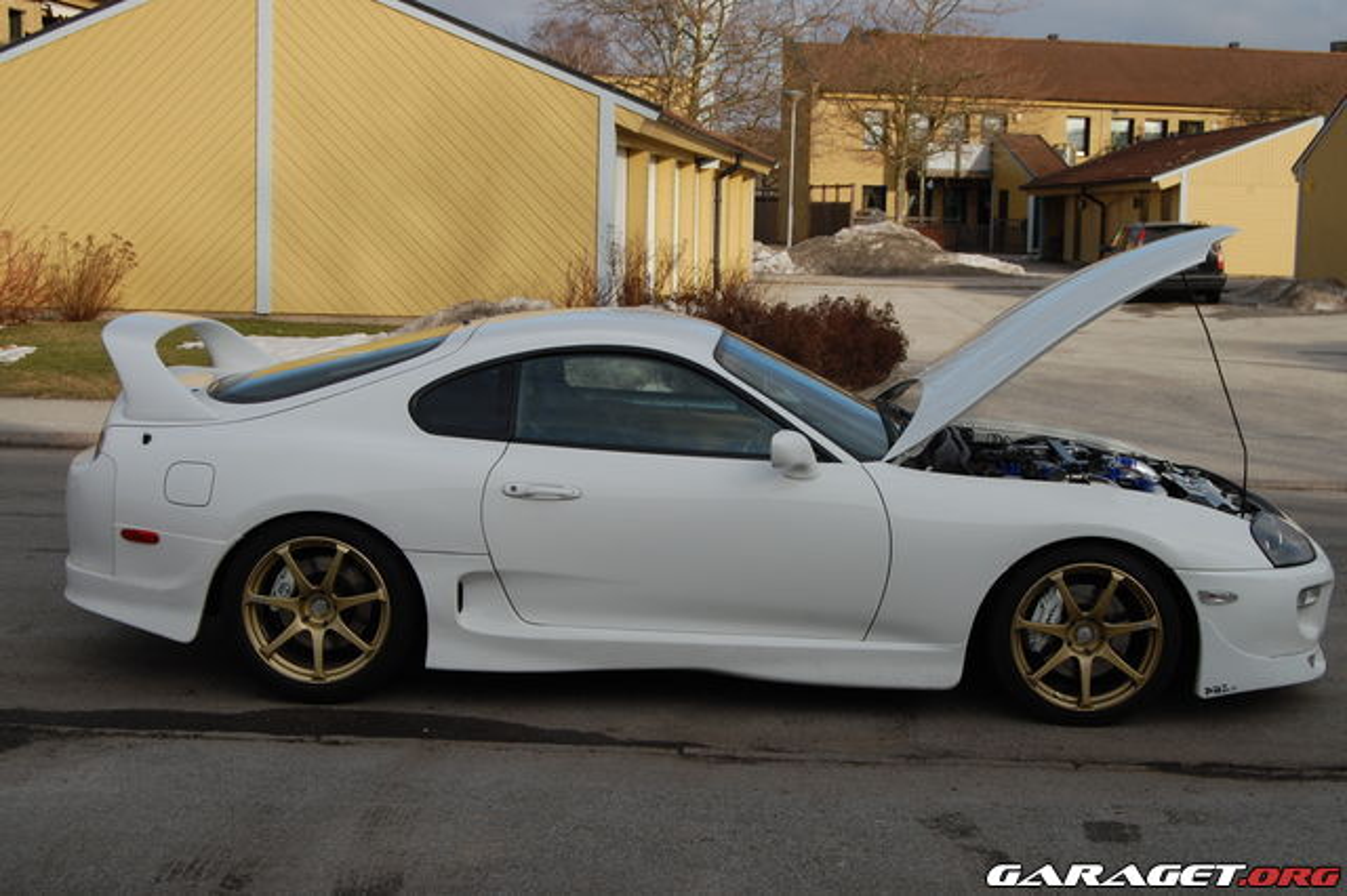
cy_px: 448
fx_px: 2132
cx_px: 674
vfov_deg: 23.8
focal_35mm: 57
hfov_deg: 35.1
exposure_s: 1/320
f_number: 9
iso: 200
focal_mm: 38
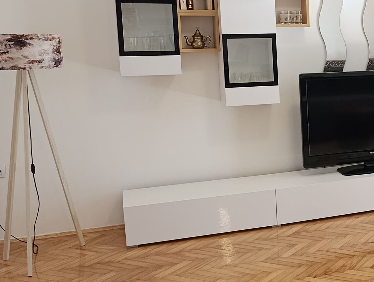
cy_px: 124
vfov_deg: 25.3
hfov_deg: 29.6
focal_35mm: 58
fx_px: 628
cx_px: 419
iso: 523
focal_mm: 6.11
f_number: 1.65
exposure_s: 1/100
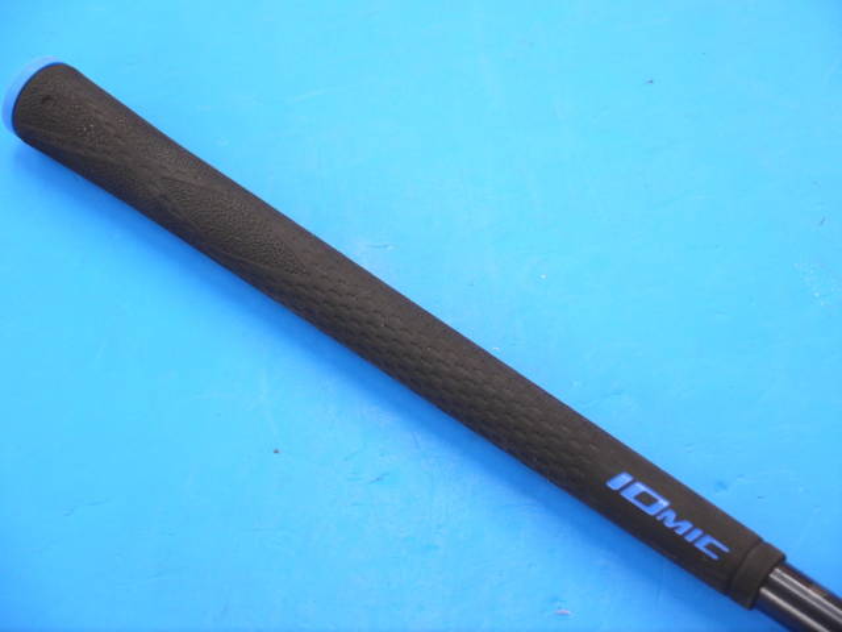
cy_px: 316
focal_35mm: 84
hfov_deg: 23.3
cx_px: 421
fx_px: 2043
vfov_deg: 17.6
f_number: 5.6
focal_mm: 42
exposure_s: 1/80
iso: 800
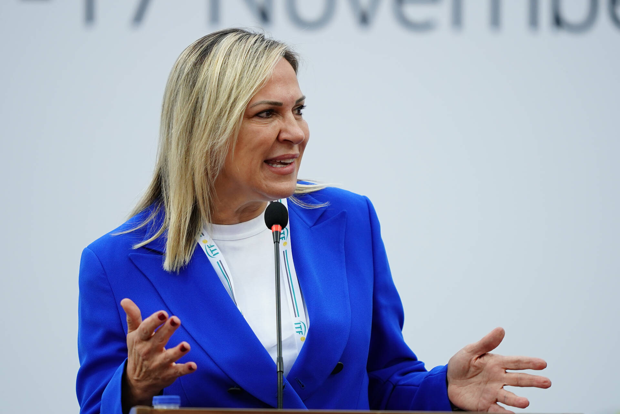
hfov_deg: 3.4
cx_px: 310
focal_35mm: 600
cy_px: 207
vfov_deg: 2.3
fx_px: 10333
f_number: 2.8
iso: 800
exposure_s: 1/640
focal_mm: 400
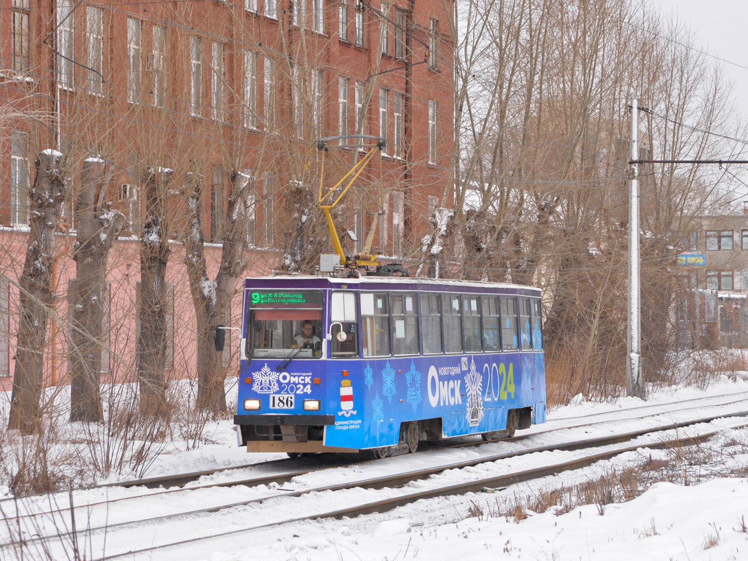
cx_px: 376
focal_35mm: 114
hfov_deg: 17.3
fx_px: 2463
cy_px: 280
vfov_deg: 13.0
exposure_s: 1/320
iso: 640
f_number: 7.1
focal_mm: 105
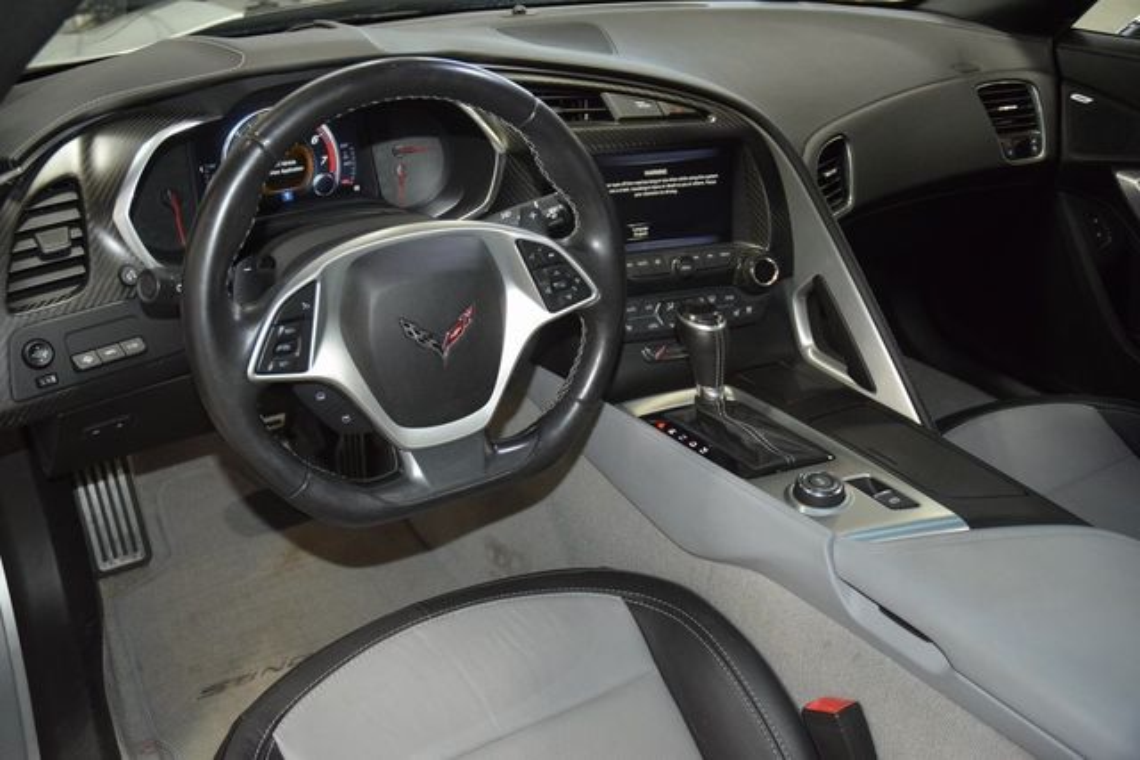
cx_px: 570
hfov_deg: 57.2
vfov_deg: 40.0
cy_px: 380
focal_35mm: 33
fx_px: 1045
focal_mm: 22
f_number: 3.5
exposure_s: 1/125
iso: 2500
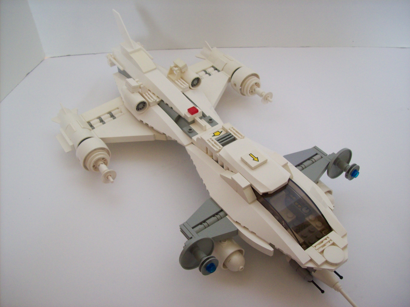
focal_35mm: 36
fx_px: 426
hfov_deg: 51.4
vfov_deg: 39.6
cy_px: 154
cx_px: 205
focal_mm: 6
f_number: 2.7
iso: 160
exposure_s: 1/10
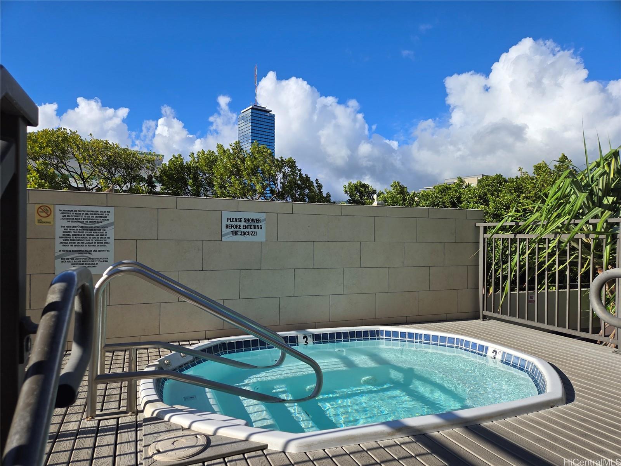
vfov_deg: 58.9
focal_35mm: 23
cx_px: 310
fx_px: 413
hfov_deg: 73.9
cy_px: 233
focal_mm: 5.4
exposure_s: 1/2038
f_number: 1.8
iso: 25
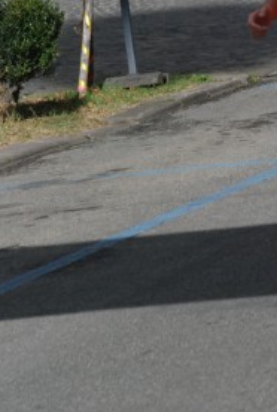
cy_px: 54
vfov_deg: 7.0
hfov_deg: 4.7
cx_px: 299
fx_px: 3353
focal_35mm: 292
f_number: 9
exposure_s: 1/2000
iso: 1000
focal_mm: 90
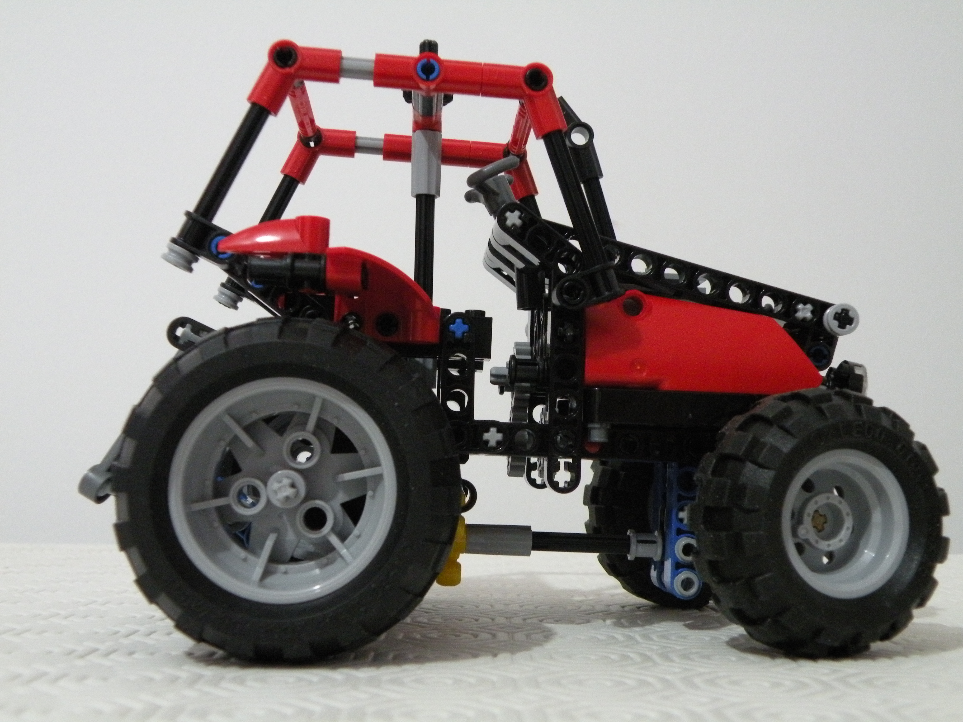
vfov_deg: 34.3
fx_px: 1168
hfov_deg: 44.8
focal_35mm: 42
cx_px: 482
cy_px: 361
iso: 400
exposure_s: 1/8.8
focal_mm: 7.4
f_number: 3.2
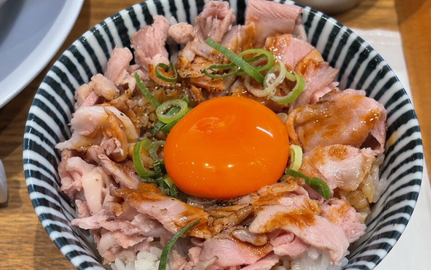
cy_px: 164
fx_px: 716
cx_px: 227
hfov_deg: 33.5
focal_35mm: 61
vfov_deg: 21.3
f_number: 1.6
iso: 80
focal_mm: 5.96
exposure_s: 1/50
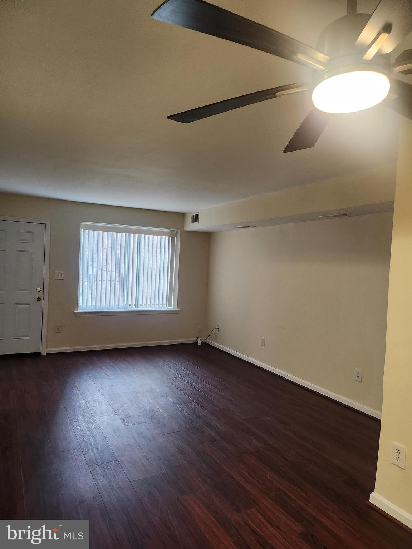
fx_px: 381
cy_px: 274
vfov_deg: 71.6
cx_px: 206
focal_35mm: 24
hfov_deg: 56.8
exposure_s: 1/120
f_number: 1.8
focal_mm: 5
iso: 500
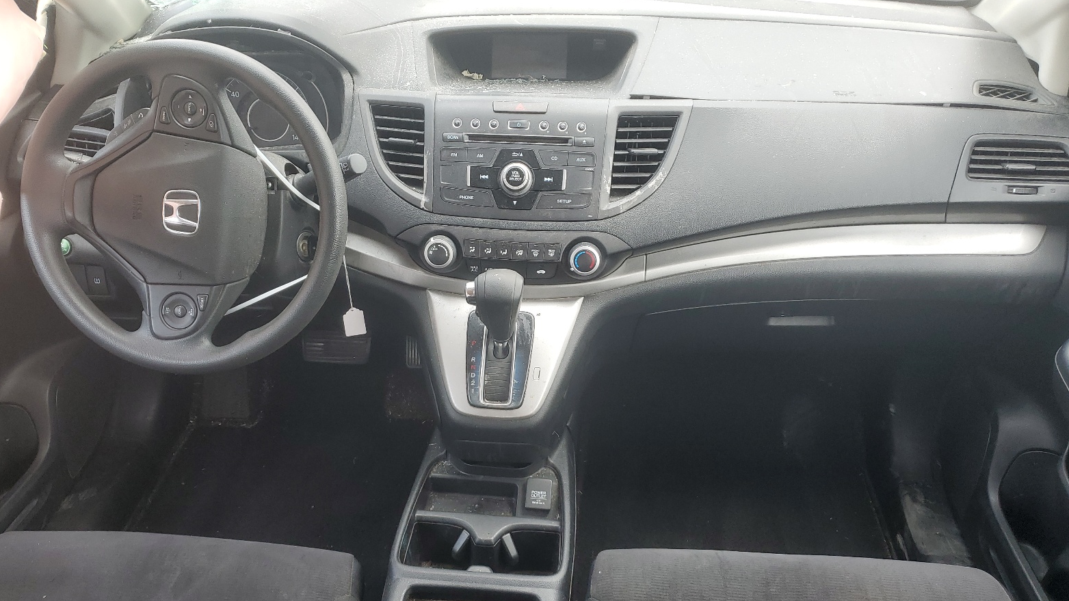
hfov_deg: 66.1
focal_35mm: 29
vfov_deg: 39.9
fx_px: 822
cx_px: 531
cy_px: 369
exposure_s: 1/152
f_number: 1.5
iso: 50
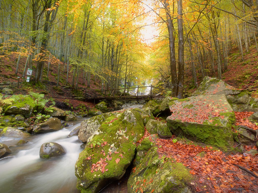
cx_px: 128
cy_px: 94
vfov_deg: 78.1
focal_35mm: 16
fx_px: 119
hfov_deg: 94.5
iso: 64
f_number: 16
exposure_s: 3
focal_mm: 14
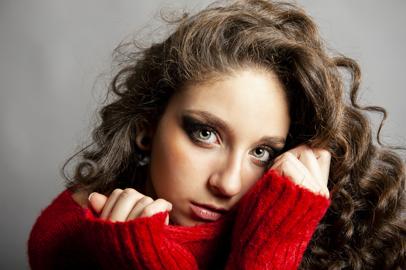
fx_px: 564
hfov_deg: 39.6
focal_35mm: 50
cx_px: 203
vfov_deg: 27.0
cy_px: 135
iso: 200
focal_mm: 50
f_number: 5
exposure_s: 1/160
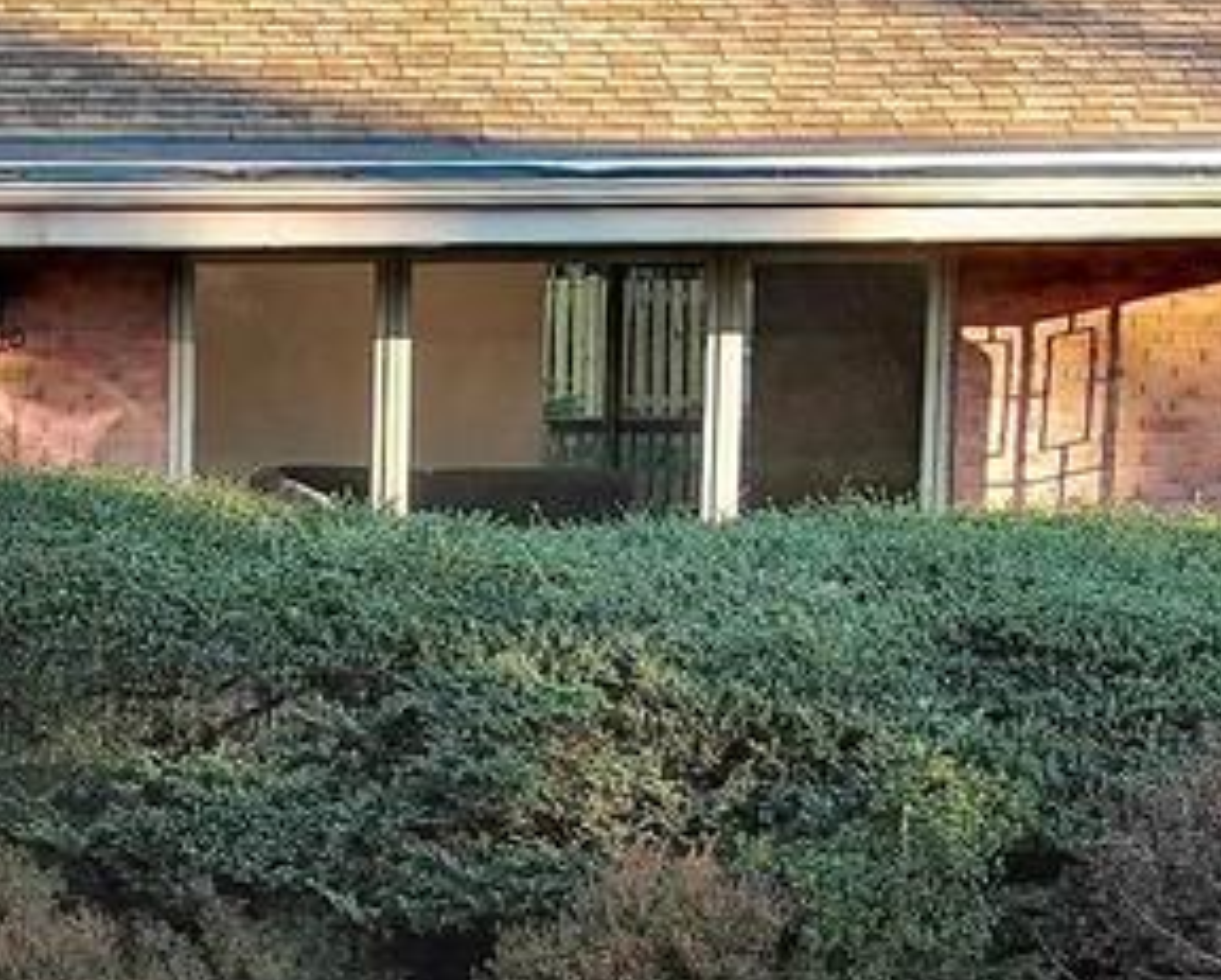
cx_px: -382
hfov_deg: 13.6
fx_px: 4920
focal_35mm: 136
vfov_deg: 11.3
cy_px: 938
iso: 100
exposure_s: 1/137
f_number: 2.8
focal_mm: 10.57
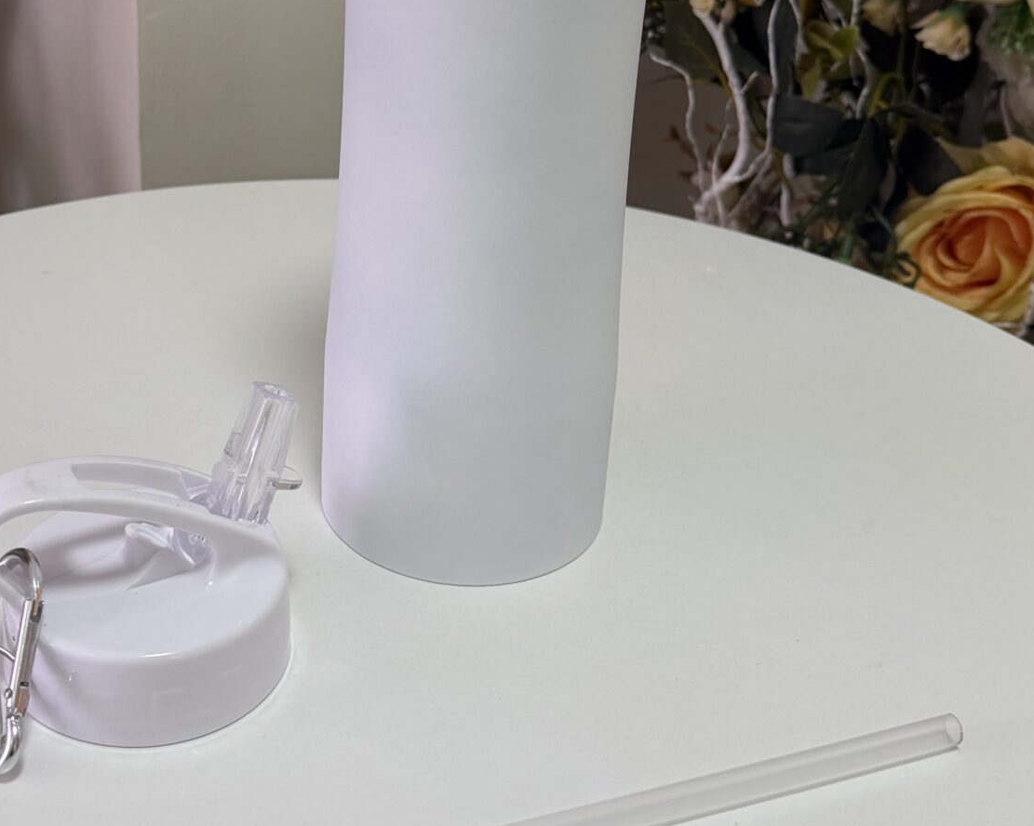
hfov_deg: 34.6
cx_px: 406
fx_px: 1652
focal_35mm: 54
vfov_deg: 27.7
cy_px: 196
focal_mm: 6.76
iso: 160
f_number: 1.78
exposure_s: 1/120
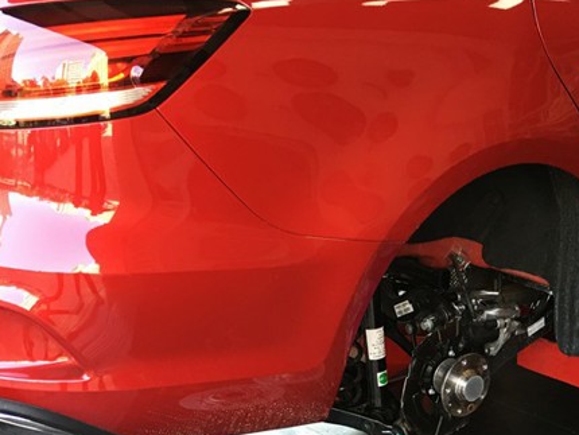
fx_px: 1155
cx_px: 485
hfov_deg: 27.4
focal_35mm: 69
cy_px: 488
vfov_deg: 20.3
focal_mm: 4.15
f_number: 2.2
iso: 40
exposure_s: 1/33
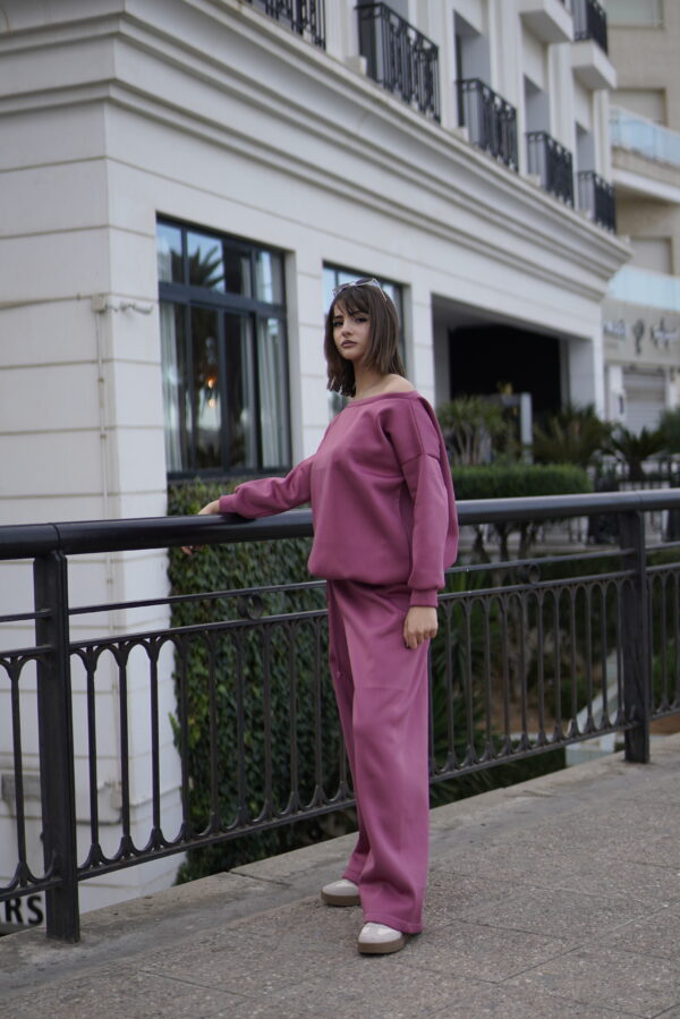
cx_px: 340
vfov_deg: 38.2
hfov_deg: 26.0
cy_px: 510
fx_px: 1472
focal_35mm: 52
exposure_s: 1/6400
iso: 200
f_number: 1.2
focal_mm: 35
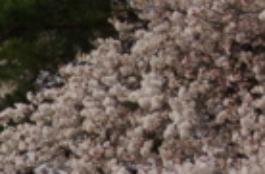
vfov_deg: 3.9
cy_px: 424
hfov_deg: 5.5
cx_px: -630
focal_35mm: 342
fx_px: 2509
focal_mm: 31
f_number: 11
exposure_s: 1/160
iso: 100
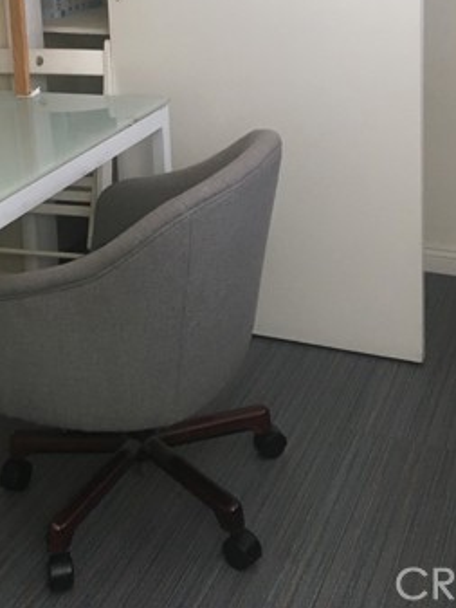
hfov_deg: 26.6
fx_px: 965
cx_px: 216
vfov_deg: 32.7
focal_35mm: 55
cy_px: 32
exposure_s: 1/30
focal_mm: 4.15
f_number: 2.2
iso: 100
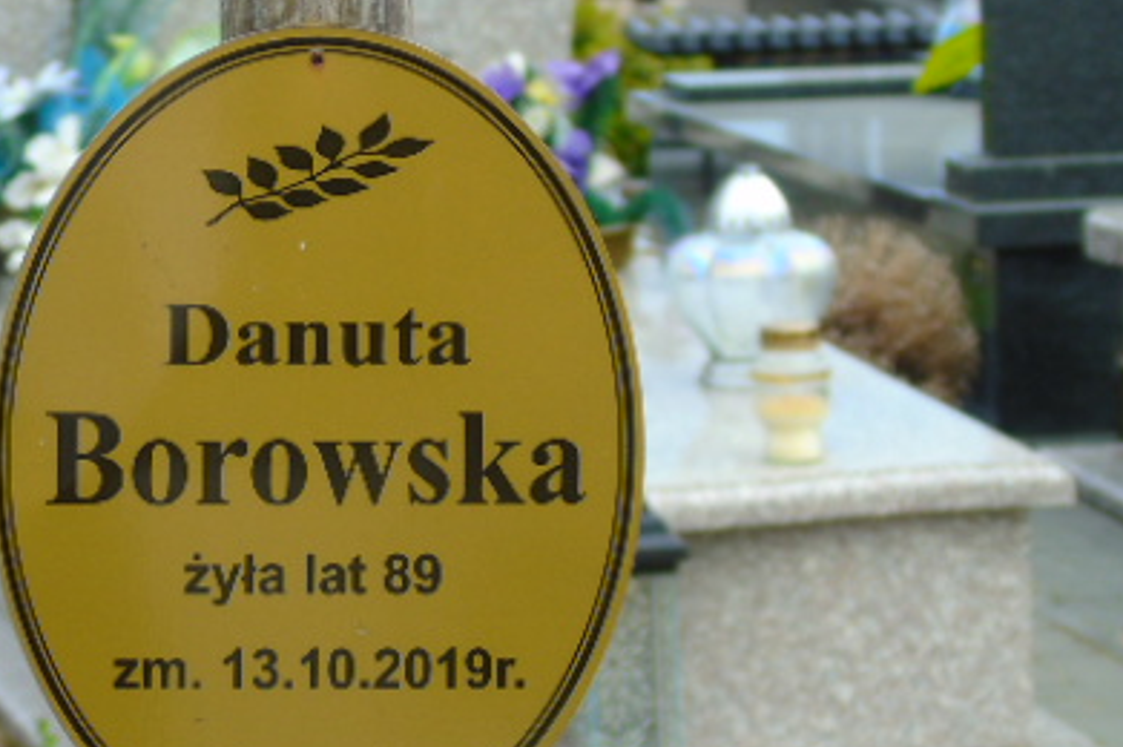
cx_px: 325
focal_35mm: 242
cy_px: 557
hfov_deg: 8.5
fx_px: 7543
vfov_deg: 5.7
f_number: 4.7
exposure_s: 1/250
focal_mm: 25
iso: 80
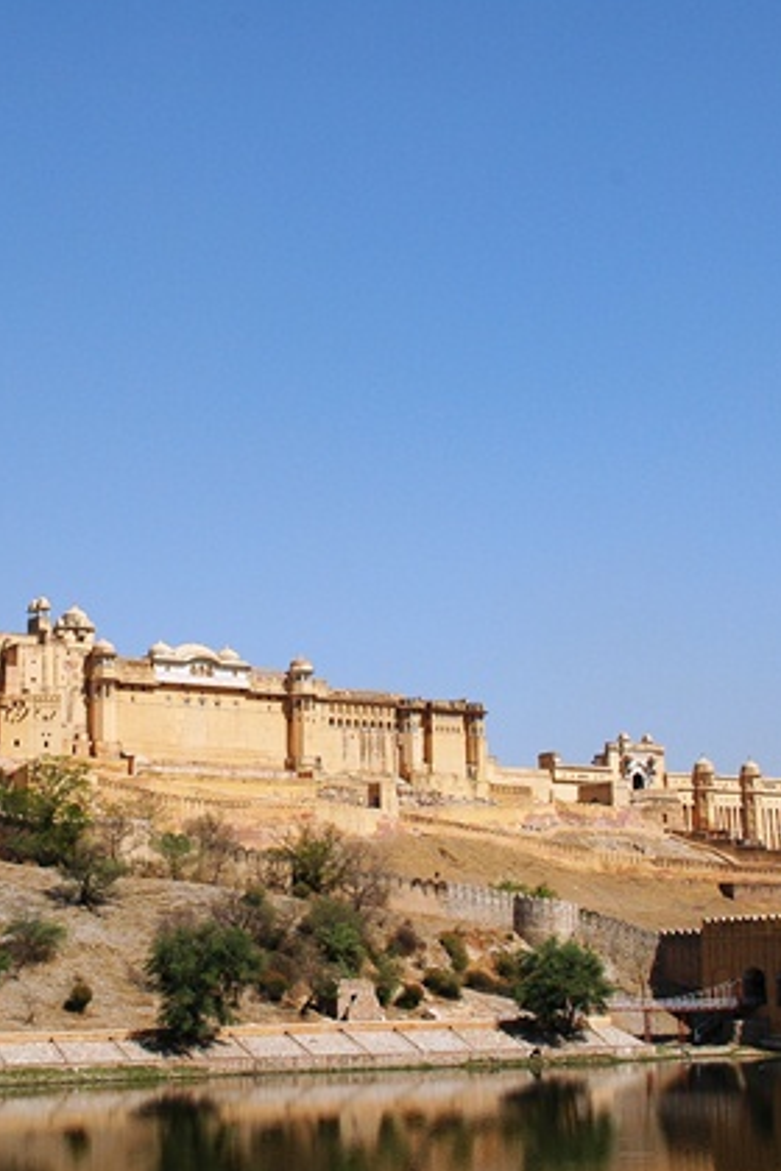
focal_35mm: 64
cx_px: 240
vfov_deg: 31.4
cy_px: 586
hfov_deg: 21.1
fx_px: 2083
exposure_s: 1/400
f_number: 11
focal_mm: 28
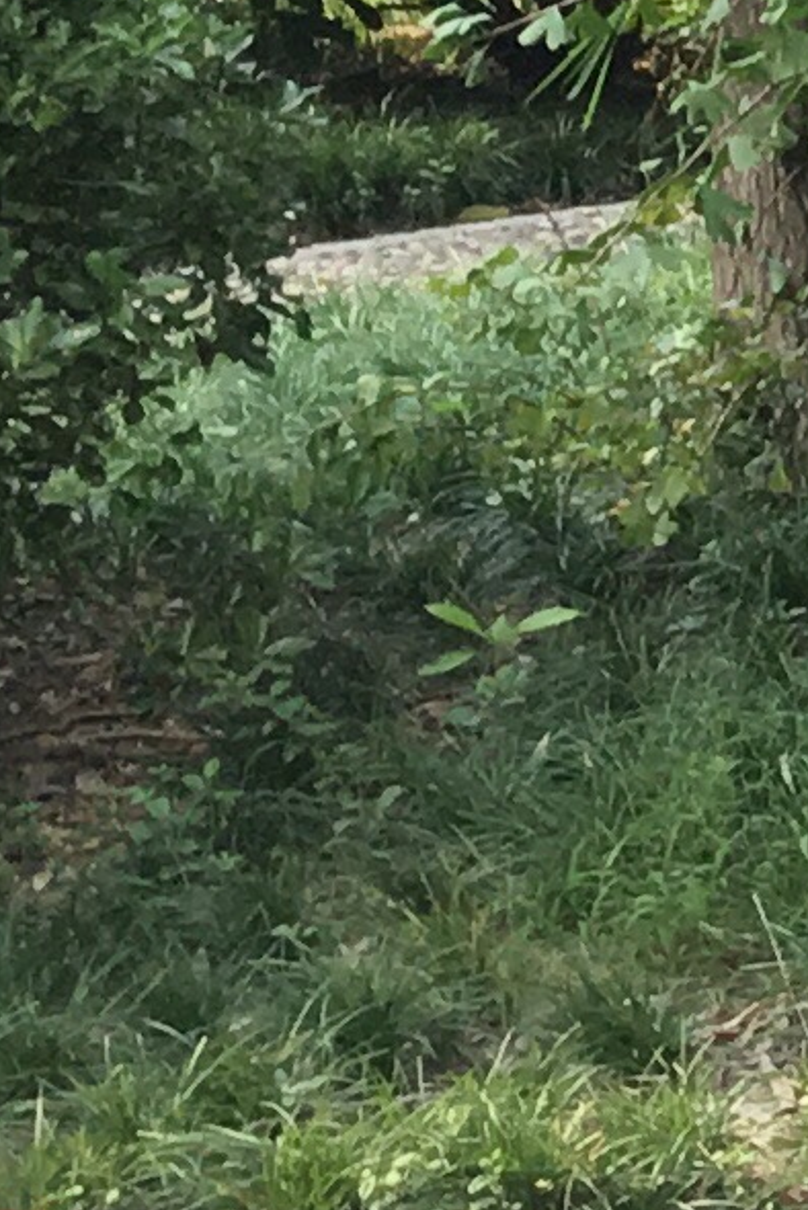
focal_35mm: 206
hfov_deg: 5.6
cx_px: 3525
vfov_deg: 10.0
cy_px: 314
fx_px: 6927
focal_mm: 4.15
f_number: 2.2
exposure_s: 1/100
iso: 40
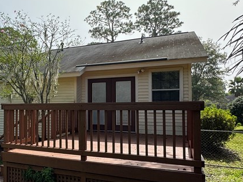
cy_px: 103
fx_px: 239
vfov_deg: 41.7
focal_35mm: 34
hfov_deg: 50.7
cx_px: 49
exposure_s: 1/1346
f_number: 2.2
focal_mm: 2.22
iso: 40
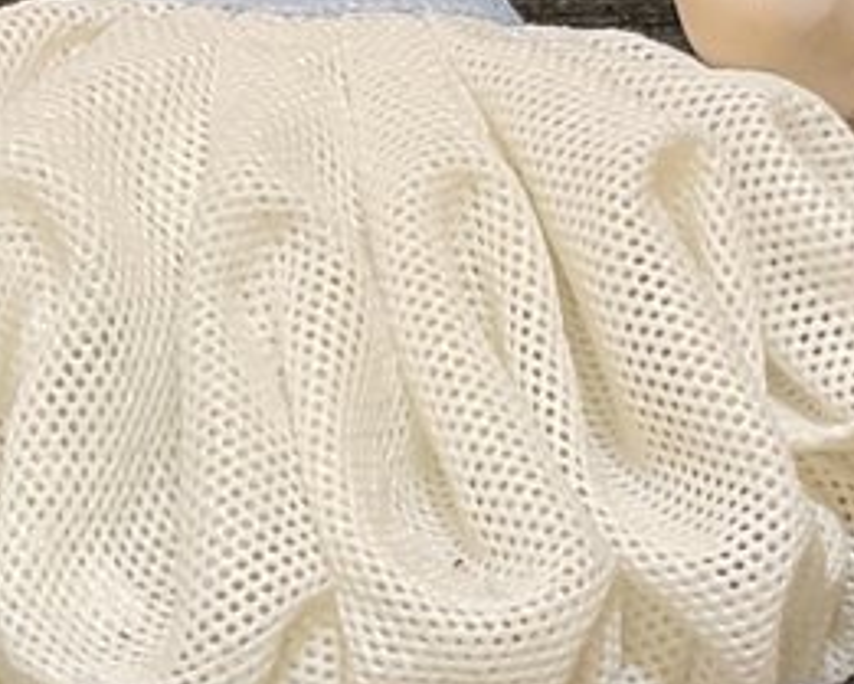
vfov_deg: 9.4
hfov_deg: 11.8
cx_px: 368
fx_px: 4147
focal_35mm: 164
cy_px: 532
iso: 64
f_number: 1.8
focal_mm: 3
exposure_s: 1/60
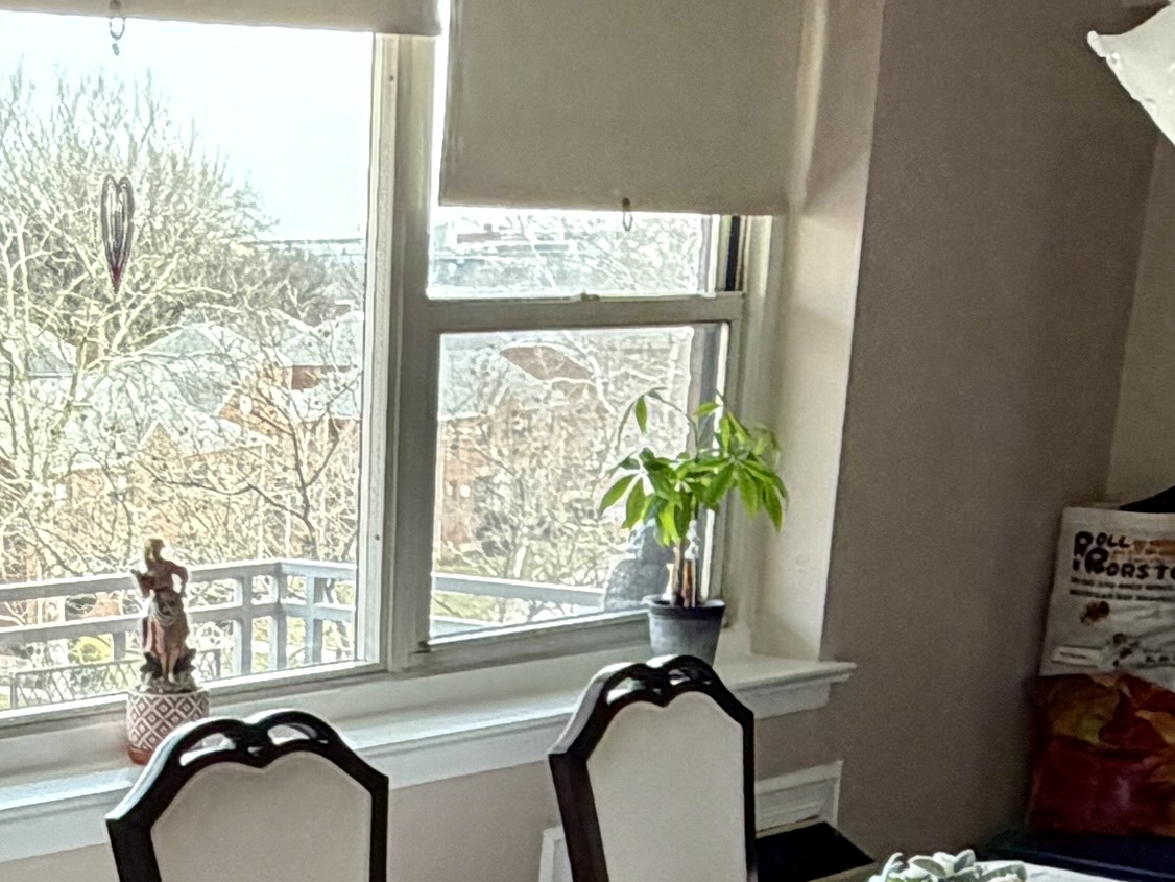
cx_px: 45
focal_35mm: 71
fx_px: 2411
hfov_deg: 26.2
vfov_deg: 19.7
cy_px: 1019
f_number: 2.2
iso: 200
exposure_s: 1/120
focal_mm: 2.22
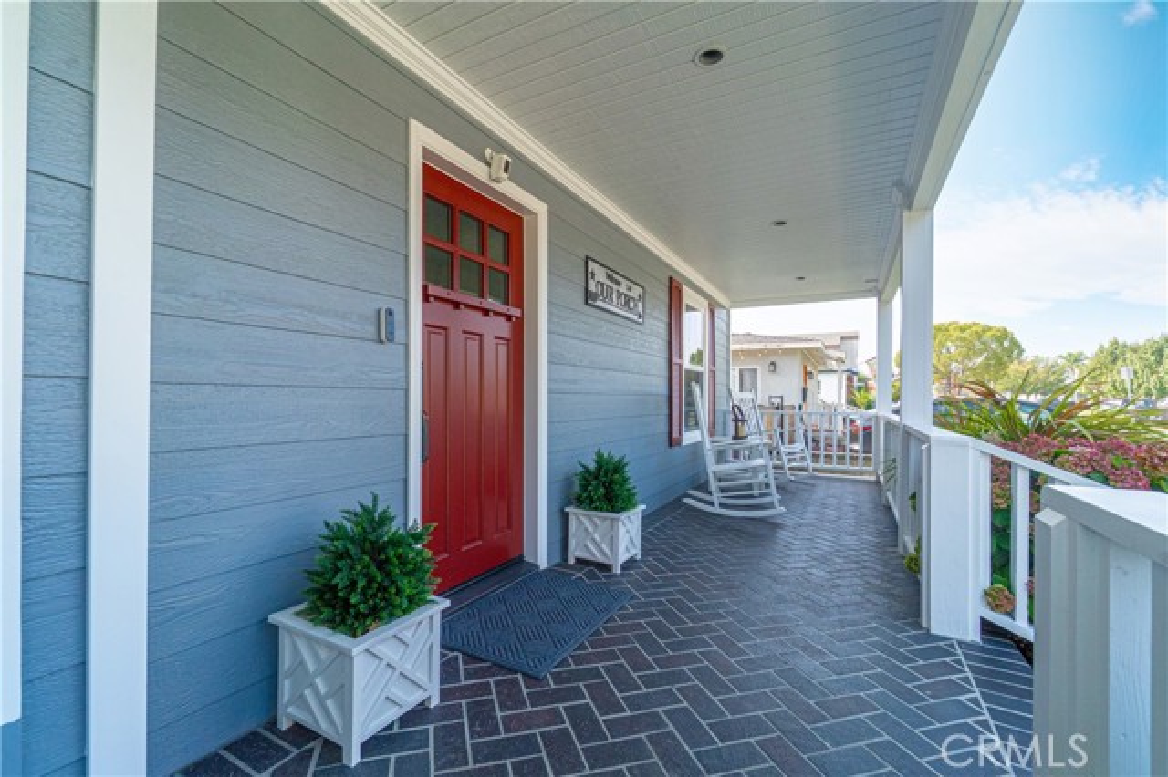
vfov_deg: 77.3
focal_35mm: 15
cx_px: 584
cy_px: 388
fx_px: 486
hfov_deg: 100.4
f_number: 10
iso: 320
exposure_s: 1/160
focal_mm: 10
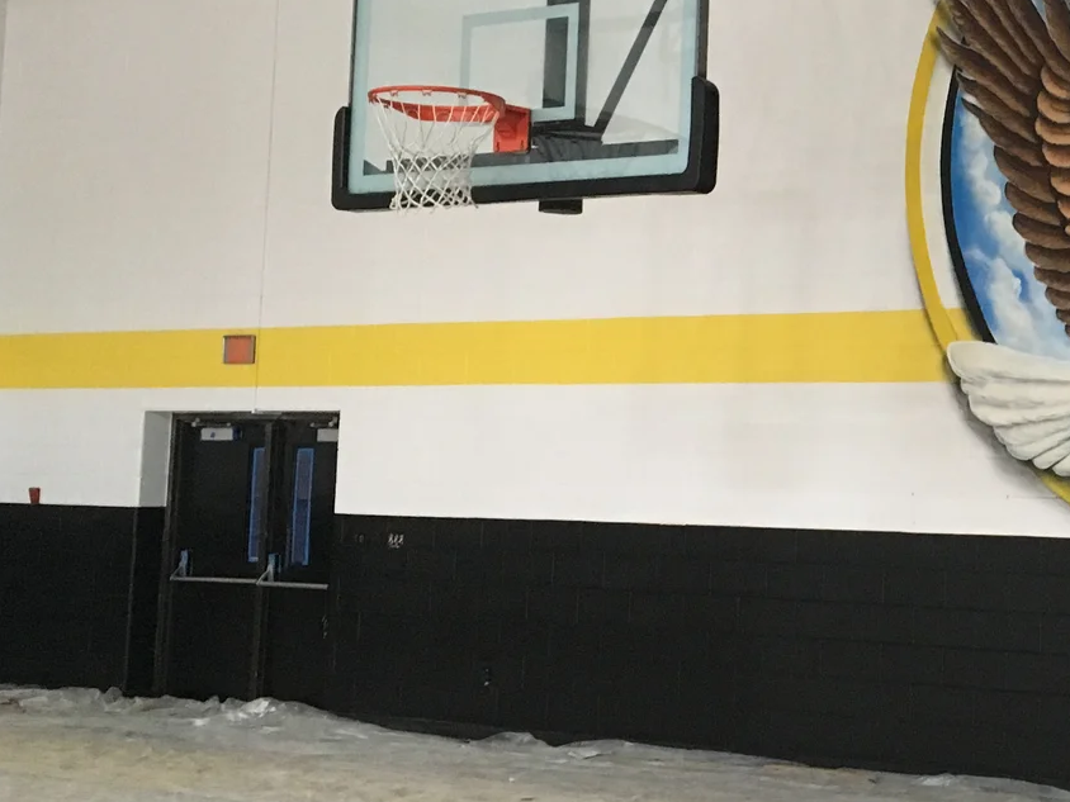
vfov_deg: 22.2
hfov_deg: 27.4
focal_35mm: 66
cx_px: 1113
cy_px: 258
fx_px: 2040
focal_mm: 4.15
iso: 200
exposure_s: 1/20
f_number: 2.2
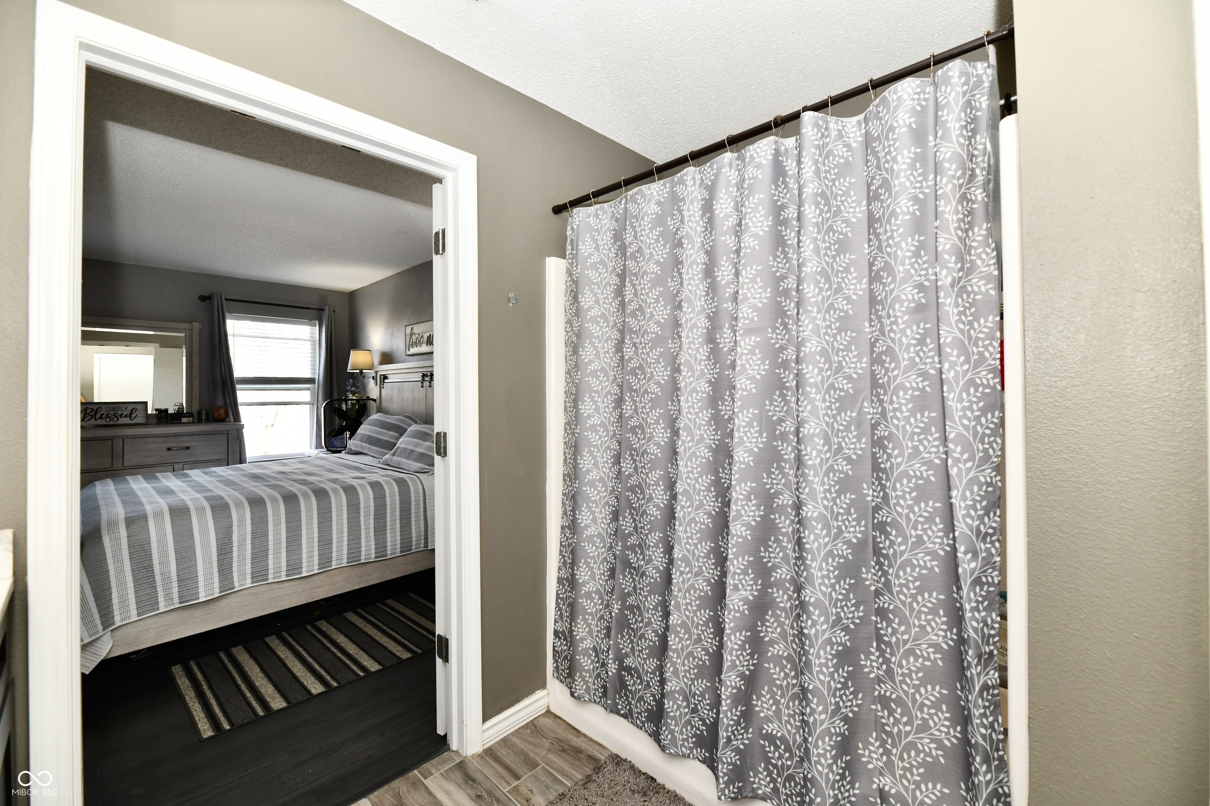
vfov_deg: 81.2
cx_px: 605
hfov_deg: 104.3
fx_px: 470
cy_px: 403
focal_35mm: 14
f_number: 6.3
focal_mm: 14
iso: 640
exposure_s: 1/60
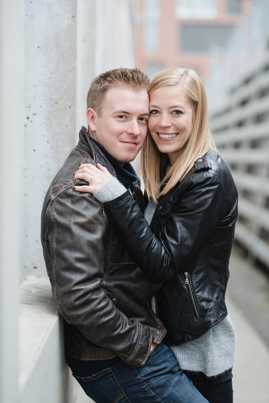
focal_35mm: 85
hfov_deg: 16.1
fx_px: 952
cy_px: 202
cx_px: 134
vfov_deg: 23.9
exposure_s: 1/400
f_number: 2.2
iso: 250
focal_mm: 85
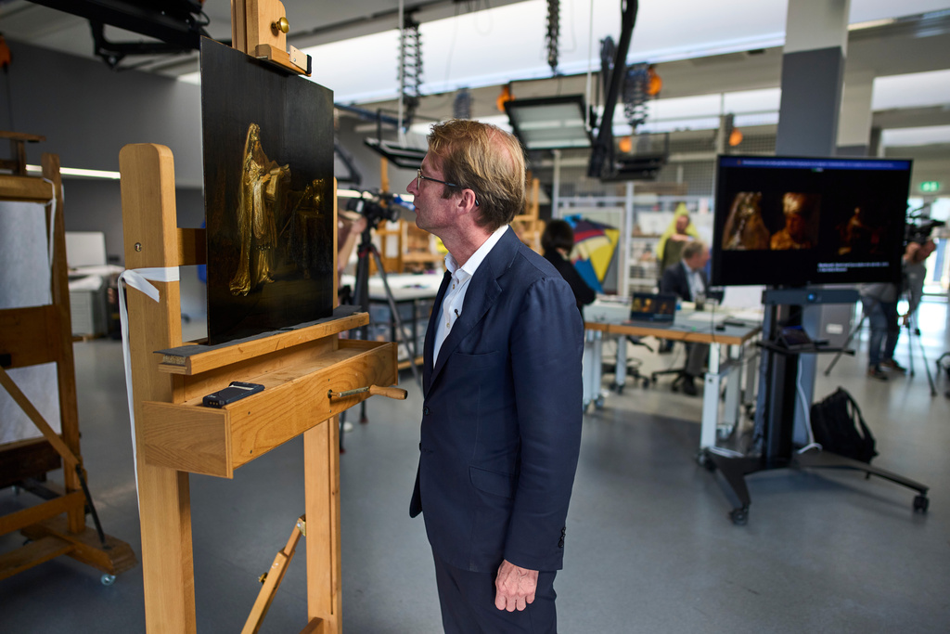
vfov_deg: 53.1
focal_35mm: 24
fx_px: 633
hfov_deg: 73.7
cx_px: 475
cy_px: 317
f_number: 1.4
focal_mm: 24
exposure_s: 1/400
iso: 320
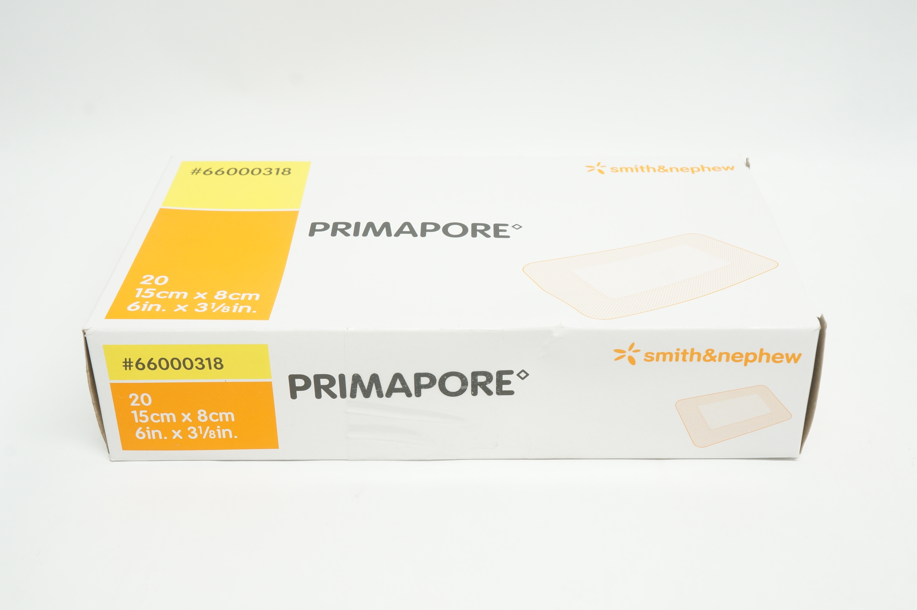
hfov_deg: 46.4
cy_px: 305
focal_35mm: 42
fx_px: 1069
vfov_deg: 31.8
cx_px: 458
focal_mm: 28
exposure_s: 1/15
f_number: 11
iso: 400
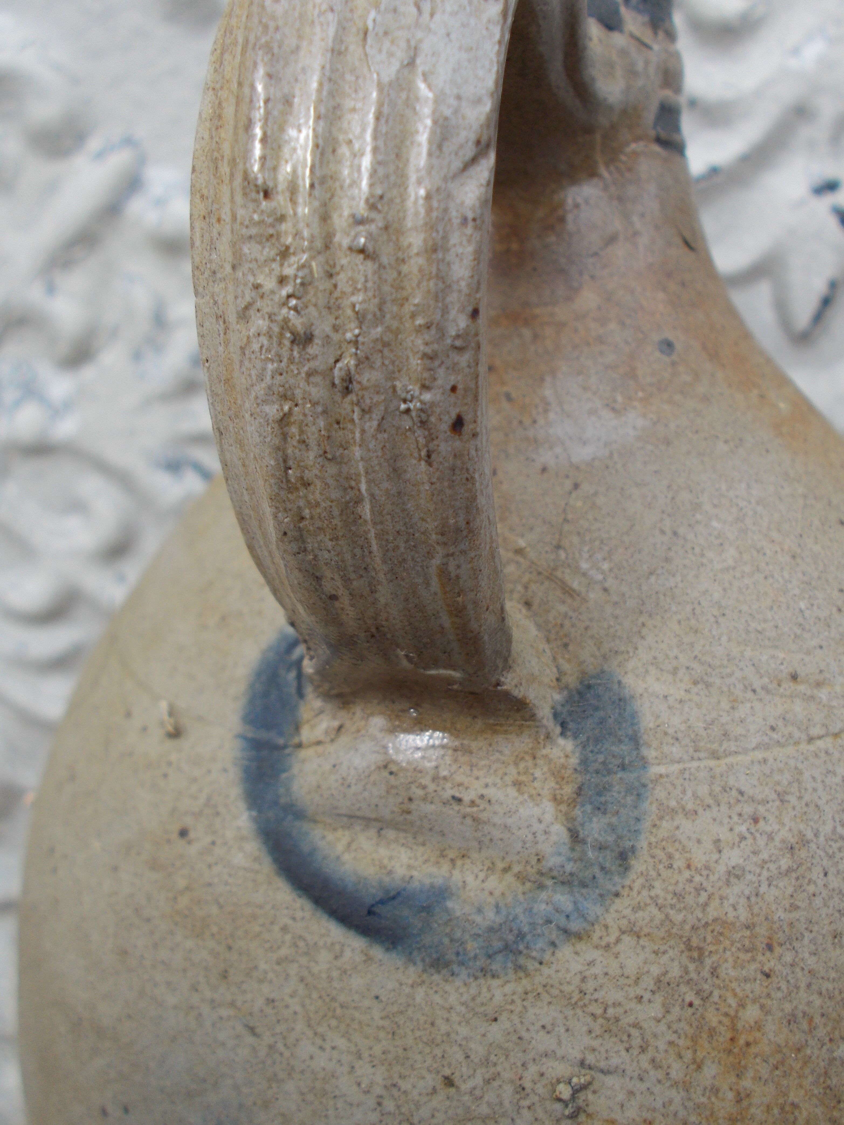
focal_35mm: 30
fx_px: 975
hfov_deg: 46.8
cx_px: 422
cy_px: 562
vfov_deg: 60.0
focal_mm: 5.3
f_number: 3.4
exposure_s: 1/125
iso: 80
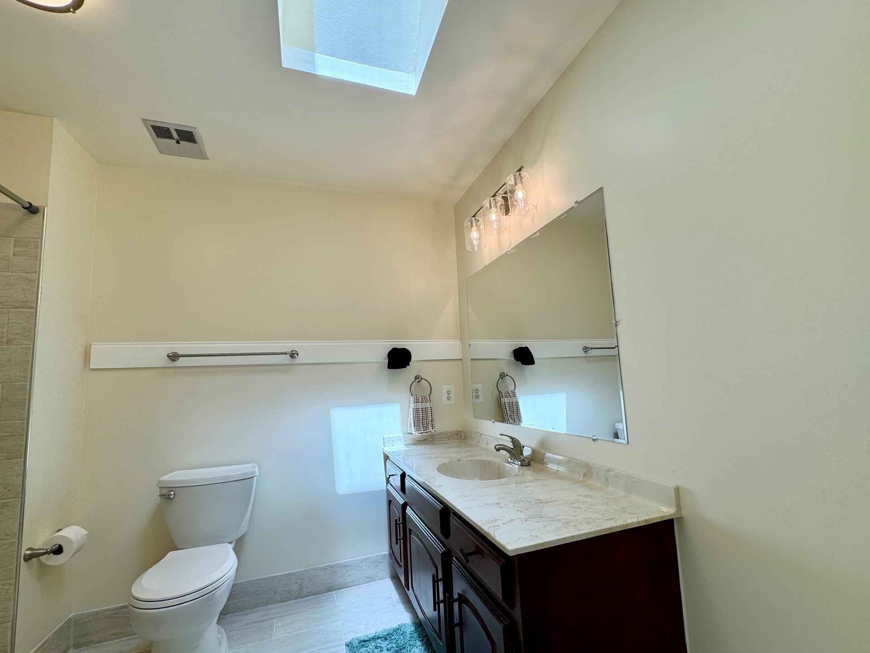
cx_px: 437
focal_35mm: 15
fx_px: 377
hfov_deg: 98.2
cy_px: 342
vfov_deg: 81.7
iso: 40
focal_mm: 2.22
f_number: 2.2
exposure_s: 1/234
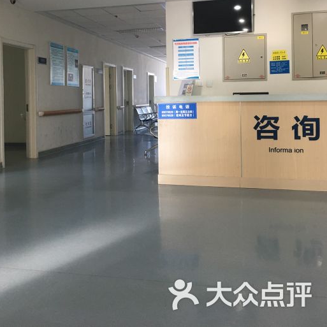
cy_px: 105
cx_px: 161
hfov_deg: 47.2
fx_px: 374
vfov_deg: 46.4
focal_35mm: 35
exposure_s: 1/17
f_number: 2.2
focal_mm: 4.15
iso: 64
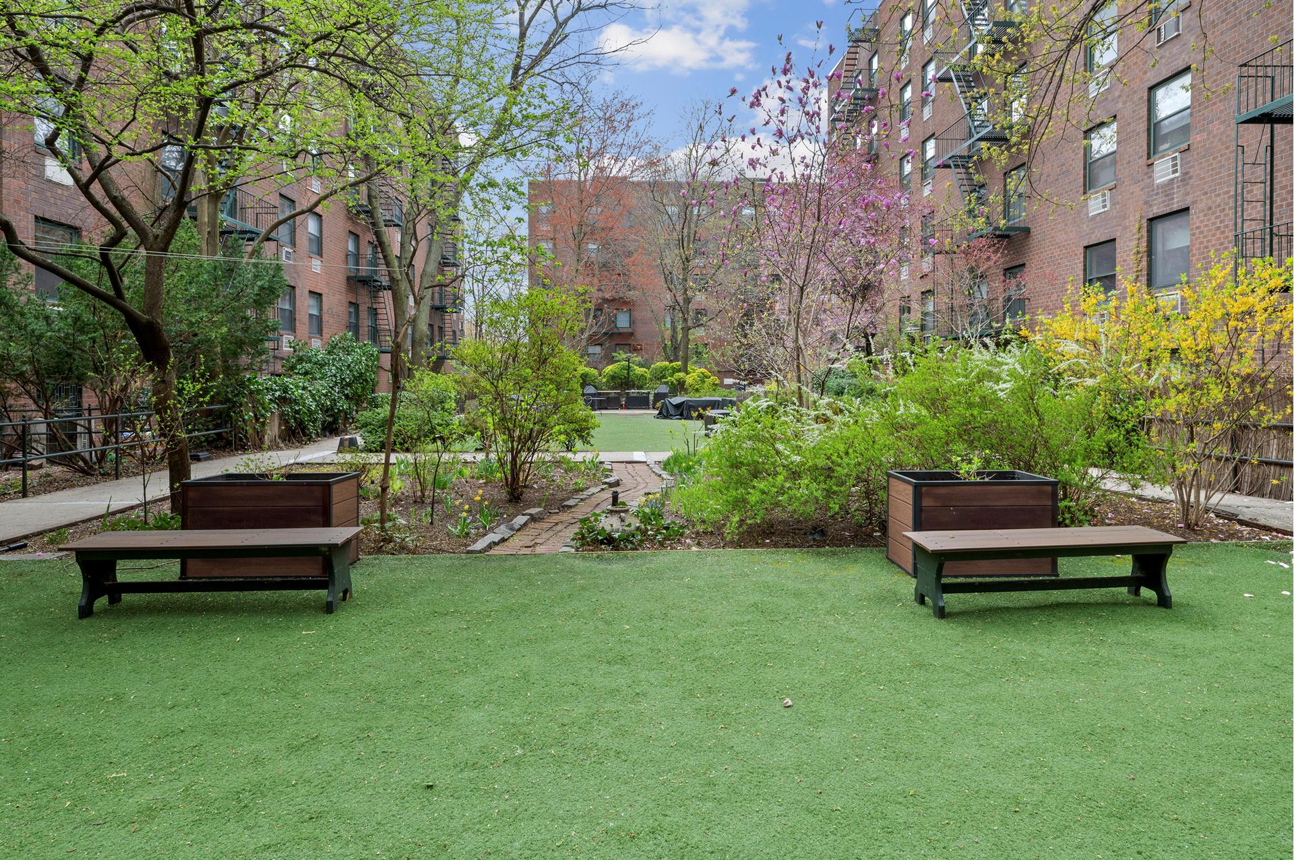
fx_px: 736
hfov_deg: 82.6
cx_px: 647
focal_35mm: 20
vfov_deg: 60.6
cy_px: 430
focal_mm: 20.5
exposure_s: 1/40
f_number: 11
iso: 200
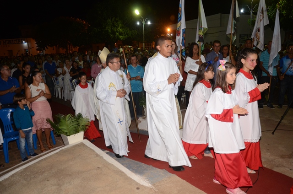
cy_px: 97
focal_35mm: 27
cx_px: 146
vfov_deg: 47.7
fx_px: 219
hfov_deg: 67.5
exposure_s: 1/60
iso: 1000
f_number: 4
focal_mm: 18
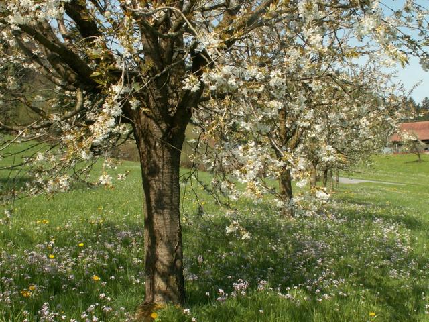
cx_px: 214
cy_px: 161
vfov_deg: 33.6
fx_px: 533
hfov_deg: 43.9
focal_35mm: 43
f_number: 5.6
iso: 50
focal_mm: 7.22
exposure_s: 1/160
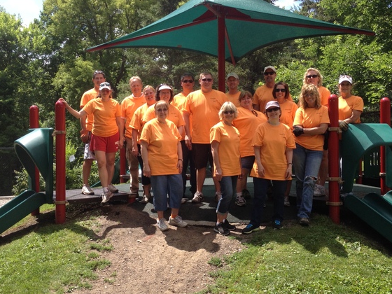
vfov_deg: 32.2
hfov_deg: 42.0
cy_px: 138
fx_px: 510
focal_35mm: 45
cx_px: 176
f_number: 2.4
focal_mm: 4.28
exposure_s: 1/876
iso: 50
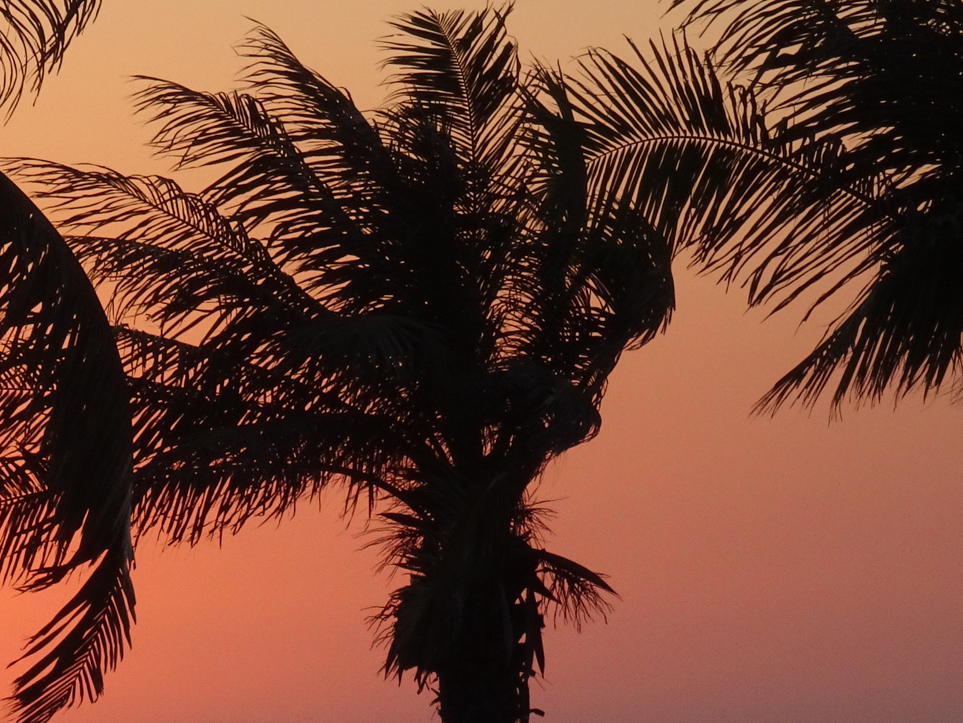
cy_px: 252
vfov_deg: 3.3
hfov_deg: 4.4
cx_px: 16
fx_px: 12574
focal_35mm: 452
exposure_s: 1/250
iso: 200
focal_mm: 36.24
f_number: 6.3
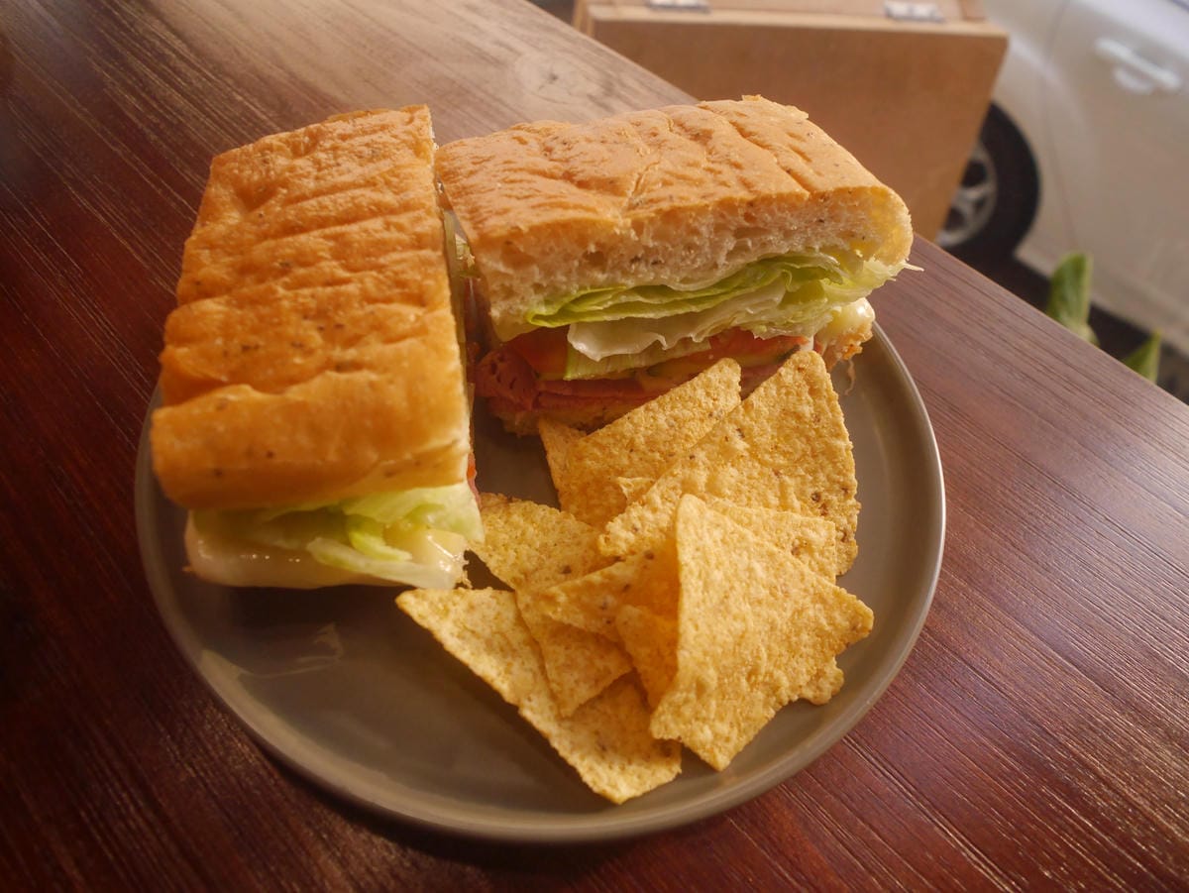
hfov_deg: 63.4
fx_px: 962
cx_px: 594
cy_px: 446
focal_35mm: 28
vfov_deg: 49.8
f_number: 3.5
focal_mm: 14
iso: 800
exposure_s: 1/400
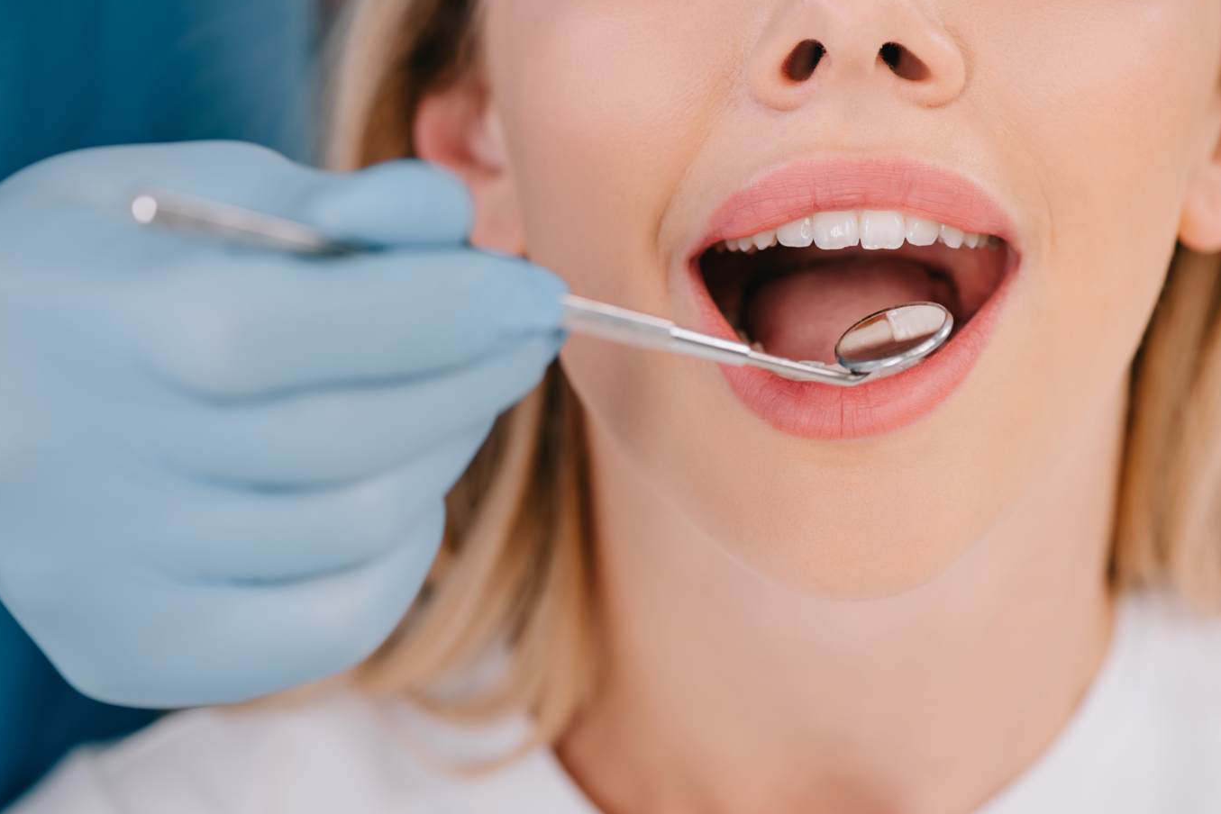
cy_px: 425
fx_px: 4037
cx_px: 686
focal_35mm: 119
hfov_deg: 17.2
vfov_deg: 11.5
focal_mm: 105
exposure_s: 1/160
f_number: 4
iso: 160
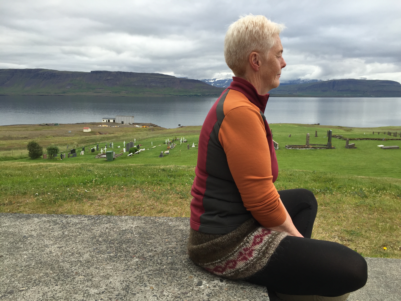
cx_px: 200
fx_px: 336
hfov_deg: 61.7
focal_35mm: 29
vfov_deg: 48.2
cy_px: 150
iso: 32
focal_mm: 4.15
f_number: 2.2
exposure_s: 1/534
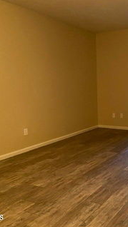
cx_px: 117
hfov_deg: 29.8
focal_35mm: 38
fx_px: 229
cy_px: 114
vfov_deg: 52.8
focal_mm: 4.25
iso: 400
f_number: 1.8
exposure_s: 1/60
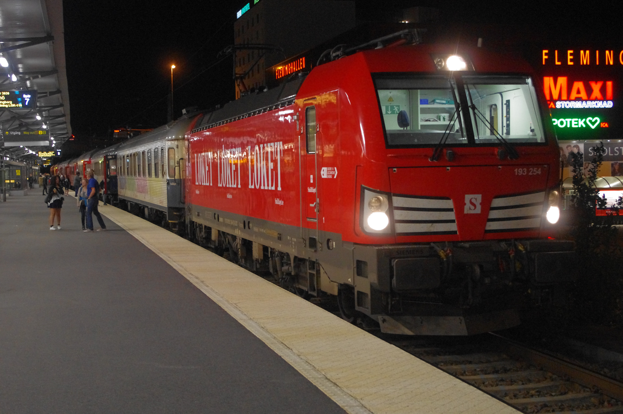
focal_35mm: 60
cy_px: 207
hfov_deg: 33.4
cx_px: 312
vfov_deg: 22.6
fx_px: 1037
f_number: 4.5
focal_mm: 40
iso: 3200
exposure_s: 1/50
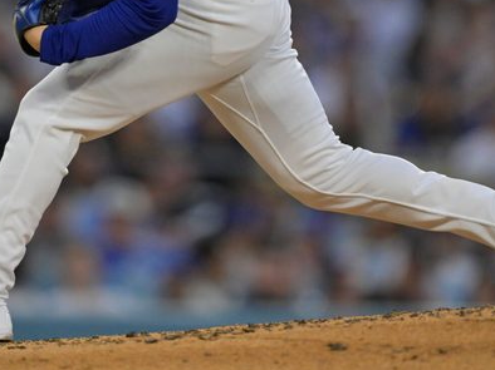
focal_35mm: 1000
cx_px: 150
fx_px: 14291
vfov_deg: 1.5
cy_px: -51
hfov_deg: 2.0
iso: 1250
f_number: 2.8
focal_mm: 400
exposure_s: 1/4000
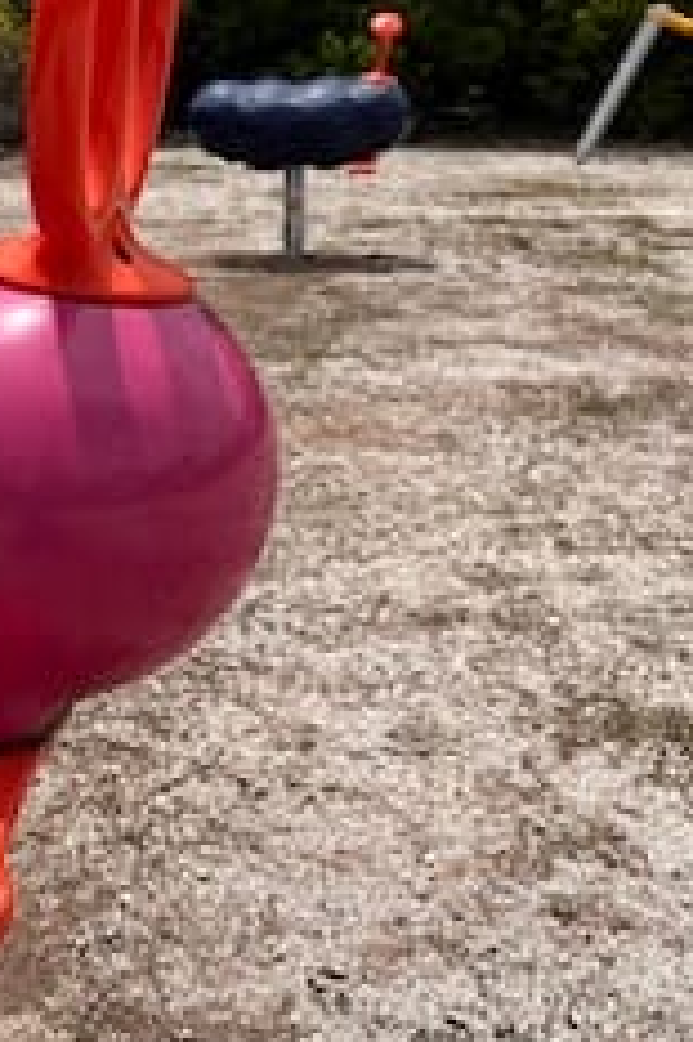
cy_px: 400
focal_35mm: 58
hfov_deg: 23.0
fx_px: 1677
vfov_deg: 34.4
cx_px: 121
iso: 50
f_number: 1.5
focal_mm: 5.7
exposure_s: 1/4115
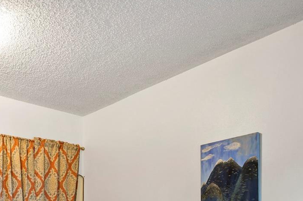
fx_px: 286
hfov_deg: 49.6
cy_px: 223
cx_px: 29
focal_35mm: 34
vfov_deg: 33.6
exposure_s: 1/2
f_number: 10
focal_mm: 10
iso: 200
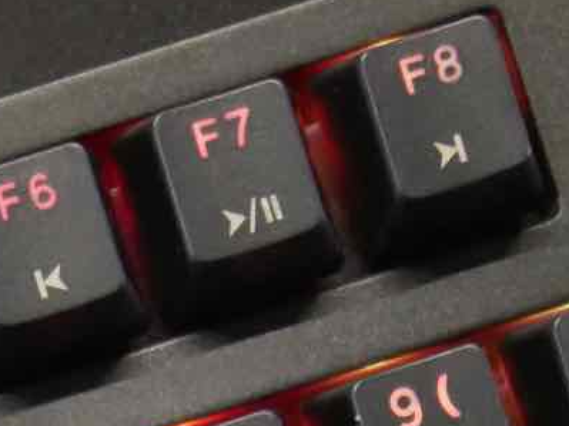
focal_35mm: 281
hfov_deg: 6.9
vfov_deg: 5.1
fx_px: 4618
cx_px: -351
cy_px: 1029
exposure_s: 1/80
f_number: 5.2
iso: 3200
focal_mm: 28
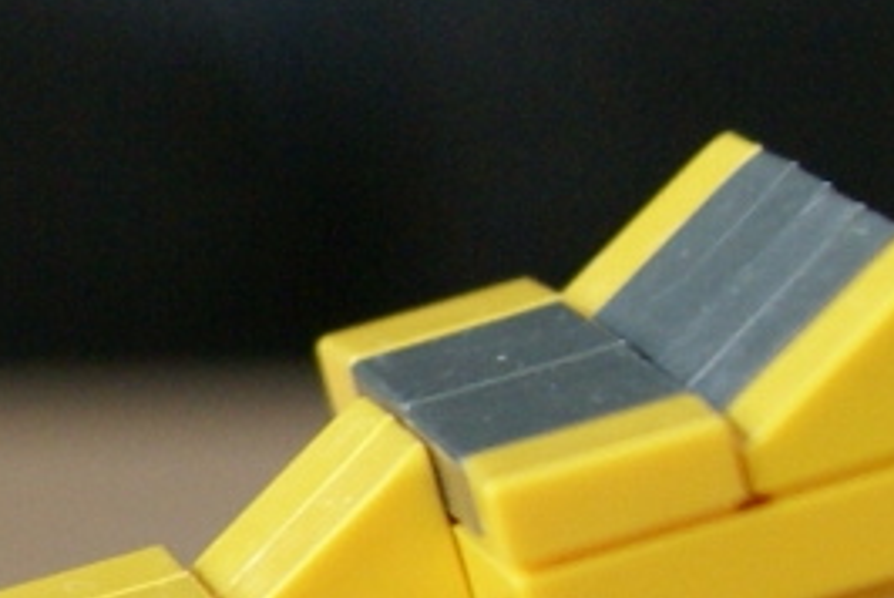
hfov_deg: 4.1
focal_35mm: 487
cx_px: -1438
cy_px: 732
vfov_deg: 2.8
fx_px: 12097
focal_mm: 45
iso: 400
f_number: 5.6
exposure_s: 1/30
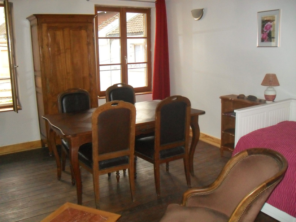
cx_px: 148
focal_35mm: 35
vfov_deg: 40.7
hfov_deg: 52.6
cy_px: 111
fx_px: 299
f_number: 2.8
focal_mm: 6.2
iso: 400
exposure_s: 1/45
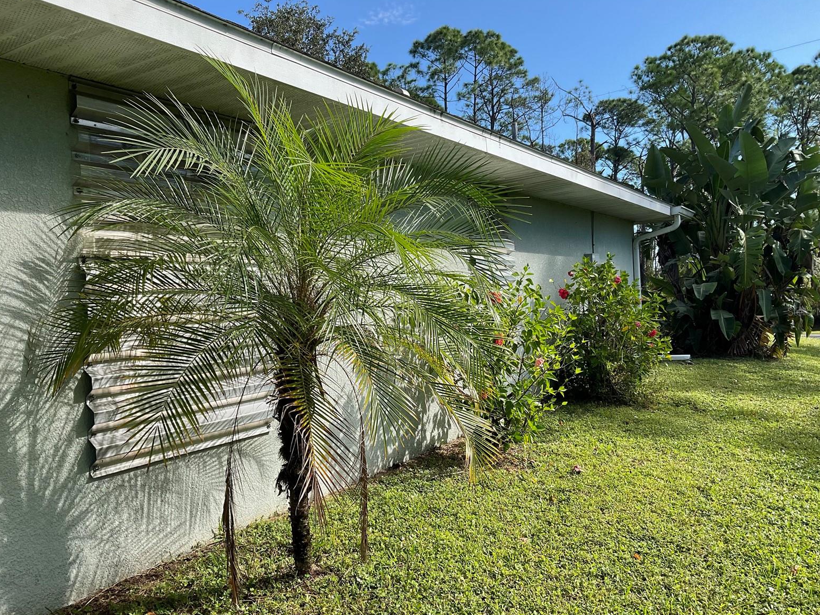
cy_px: 311
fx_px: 711
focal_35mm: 30
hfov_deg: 60.0
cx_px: 413
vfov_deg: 46.8
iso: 16
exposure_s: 1/962
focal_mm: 3
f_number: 1.8
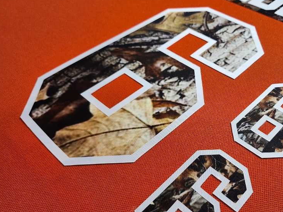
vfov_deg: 44.0
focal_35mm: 32
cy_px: 124
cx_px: 182
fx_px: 262
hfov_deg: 55.9
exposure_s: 1/120
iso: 80
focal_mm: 5.54
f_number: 1.8
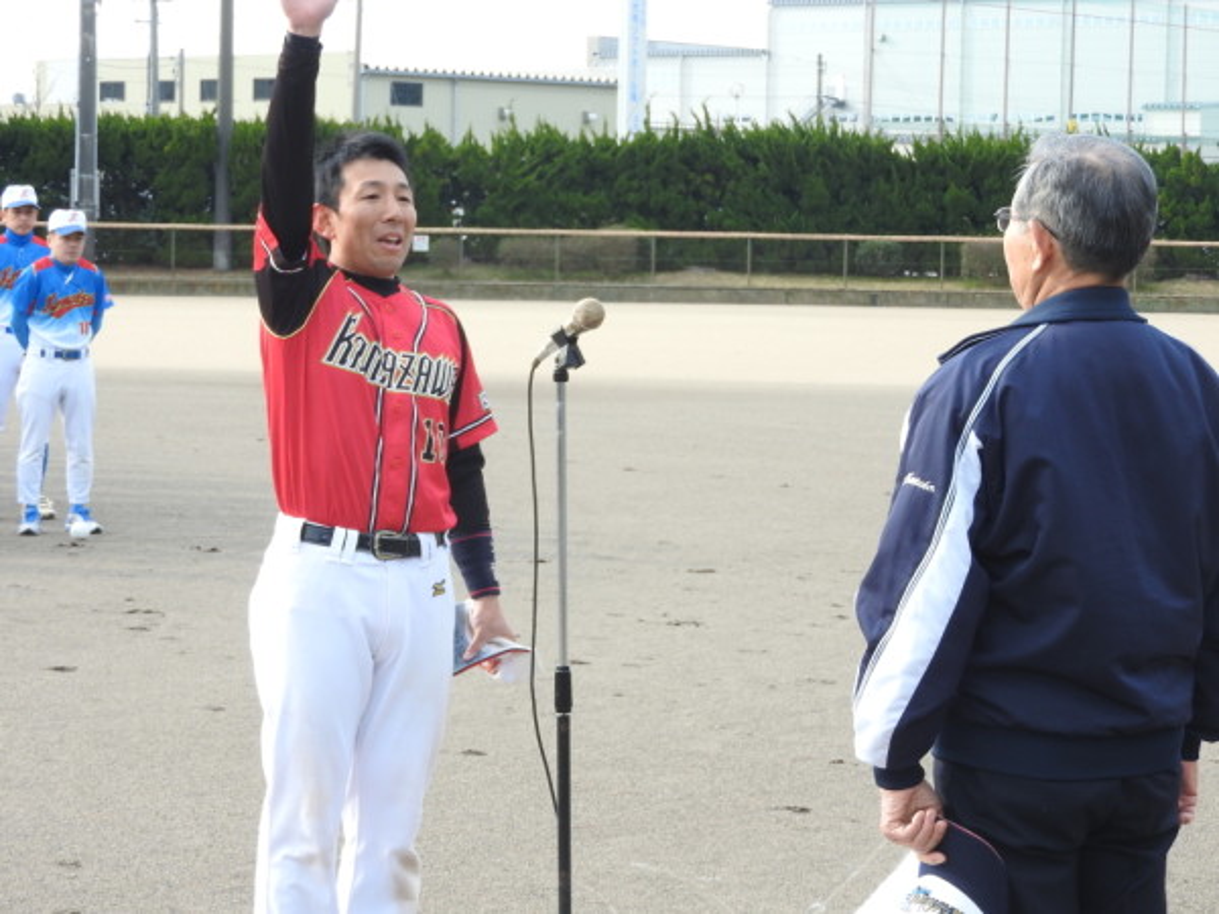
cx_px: 610
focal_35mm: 105
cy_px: 457
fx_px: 3698
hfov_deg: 18.7
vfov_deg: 14.1
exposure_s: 1/125
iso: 100
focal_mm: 18.8
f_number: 4.8
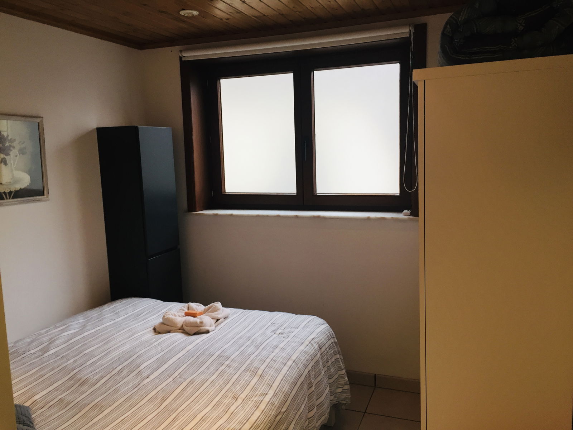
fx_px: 480
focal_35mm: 29
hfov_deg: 61.7
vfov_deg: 48.2
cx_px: 286
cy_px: 215
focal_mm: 4.15
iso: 40
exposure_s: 1/33
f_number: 2.2
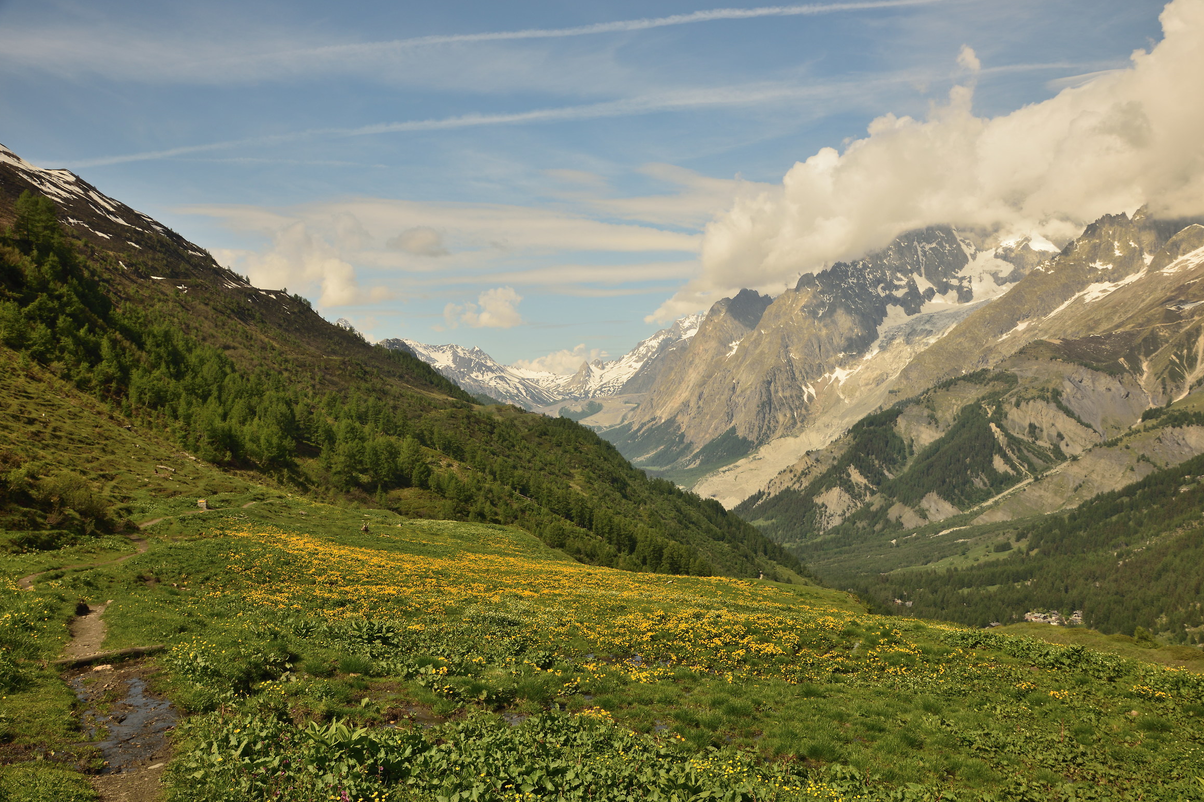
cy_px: 391
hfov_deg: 57.2
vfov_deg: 40.0
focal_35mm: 33
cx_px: 613
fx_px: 1104
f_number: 10
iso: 100
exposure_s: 1/160
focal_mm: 32
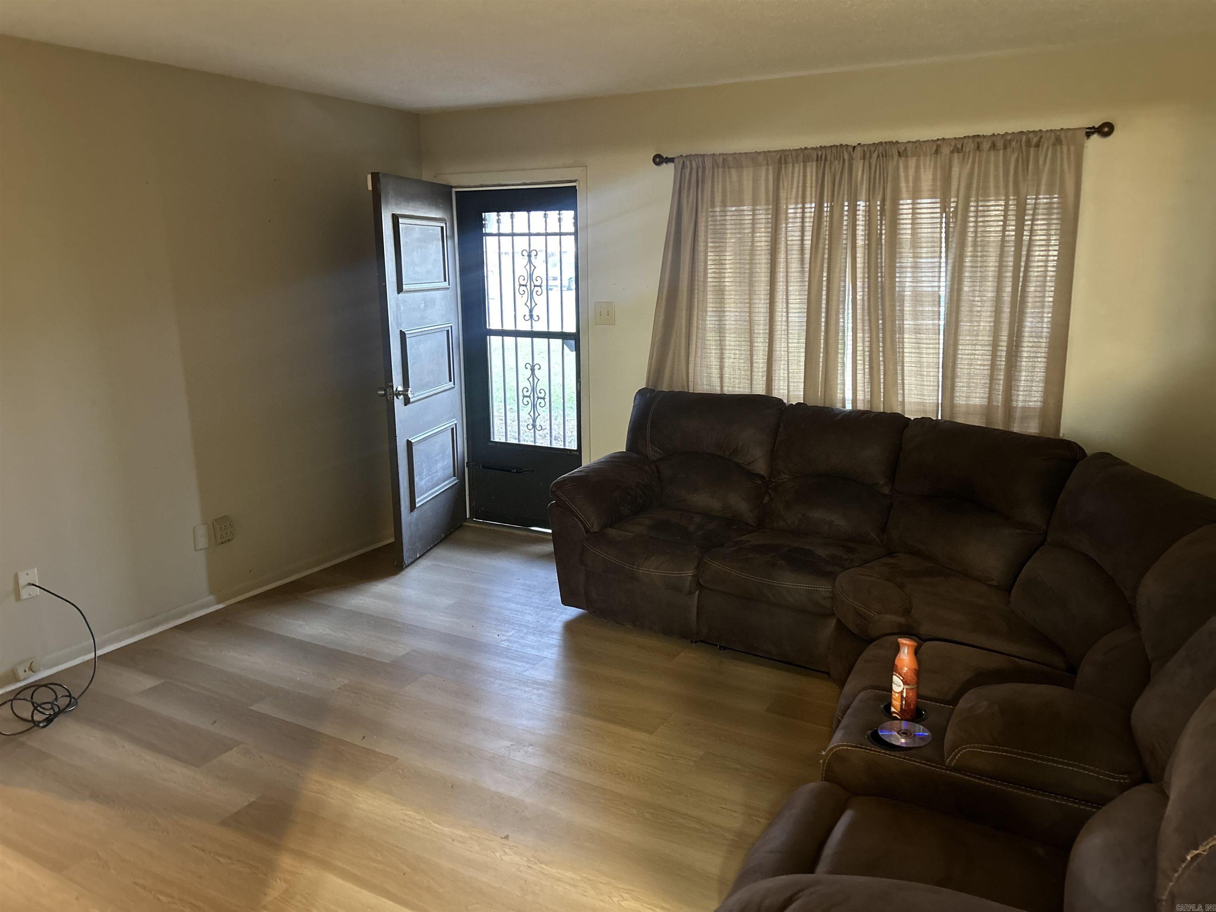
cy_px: 456
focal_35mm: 26
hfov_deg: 67.3
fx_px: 913
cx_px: 608
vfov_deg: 53.1
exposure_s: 1/40
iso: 500
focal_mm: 5.7
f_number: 1.5
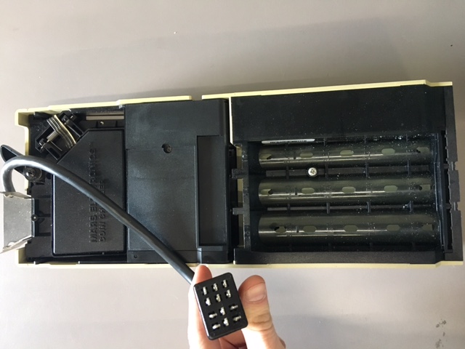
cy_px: 174
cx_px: 232
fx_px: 390
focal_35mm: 29
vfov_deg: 48.2
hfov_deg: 61.7
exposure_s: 1/30
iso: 200
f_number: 2.2
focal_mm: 4.15
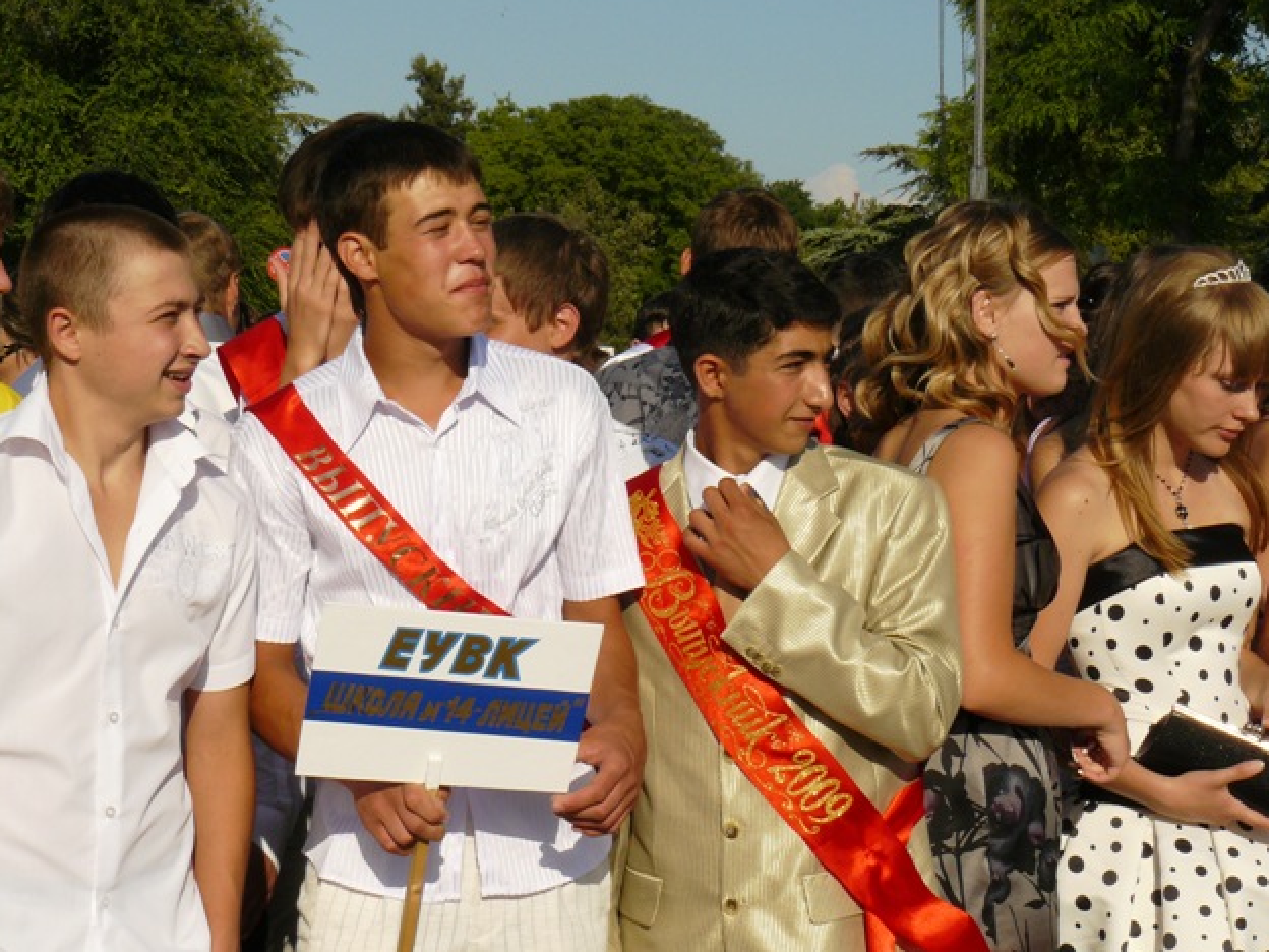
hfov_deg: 25.0
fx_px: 2859
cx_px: 634
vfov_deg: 18.9
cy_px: 470
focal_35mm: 78
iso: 100
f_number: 8
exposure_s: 1/400
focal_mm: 12.6
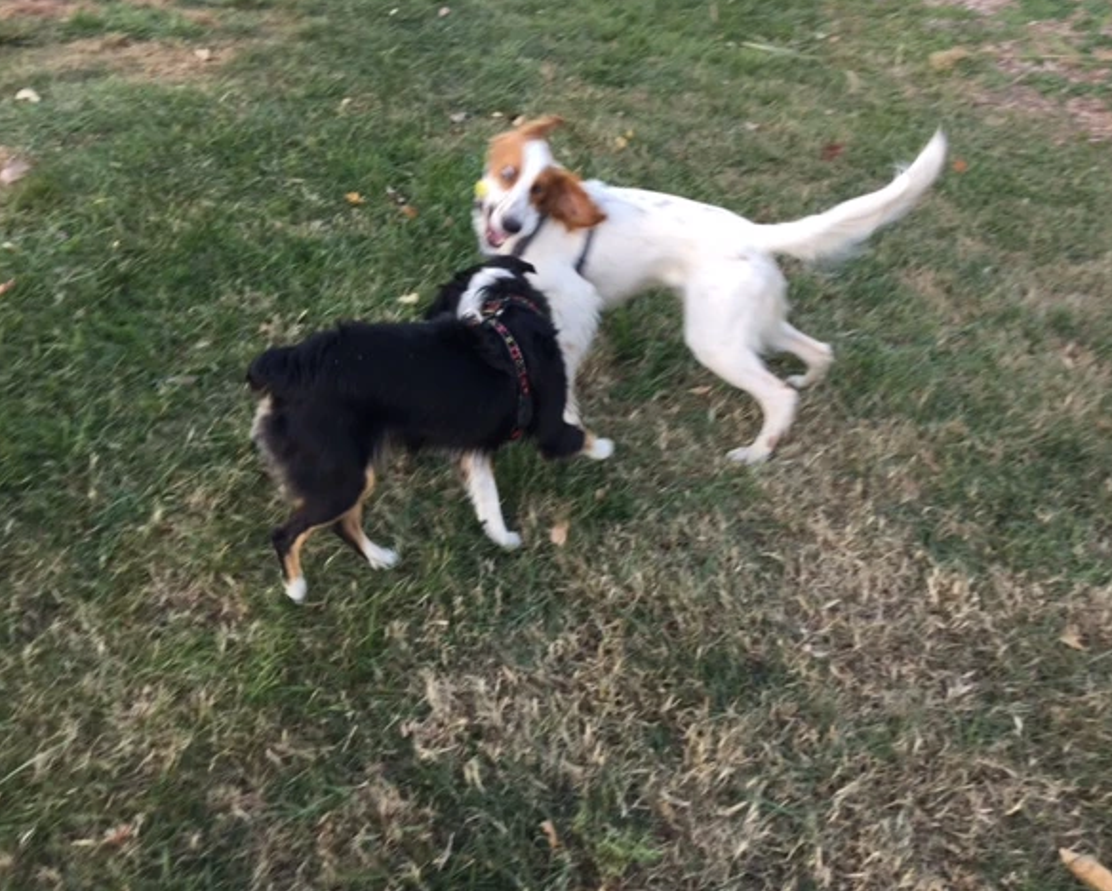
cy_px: 436
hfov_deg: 57.1
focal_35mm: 31
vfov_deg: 47.2
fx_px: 1021
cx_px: 526
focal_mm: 4.15
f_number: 2.2
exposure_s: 1/120
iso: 50
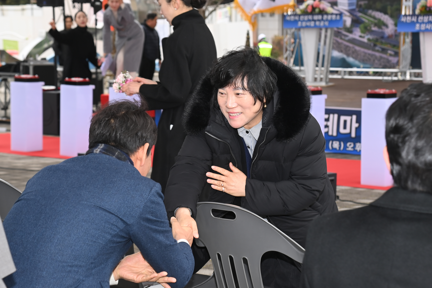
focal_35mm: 78
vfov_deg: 17.5
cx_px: 216
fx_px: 936
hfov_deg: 26.0
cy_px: 144
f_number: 6.3
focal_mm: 78
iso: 320
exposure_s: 1/250
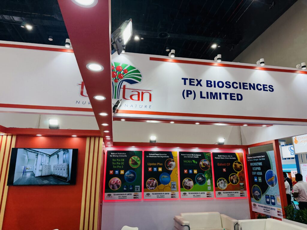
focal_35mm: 24
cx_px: 154
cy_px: 115
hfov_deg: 71.6
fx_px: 213
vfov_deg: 56.8
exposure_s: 1/236
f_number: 1.78
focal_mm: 6.76
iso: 125
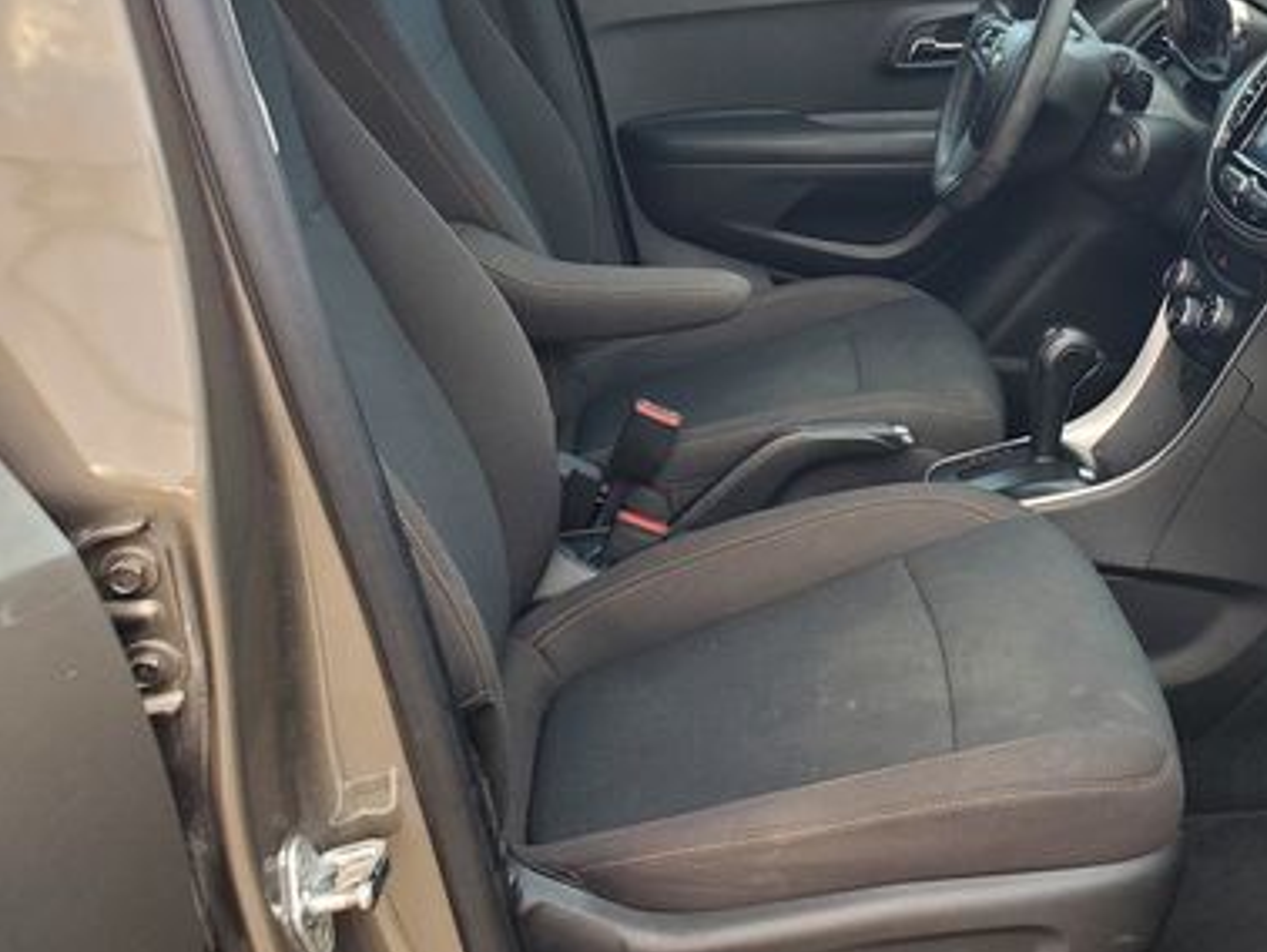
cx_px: 1016
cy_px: 308
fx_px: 1611
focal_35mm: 44
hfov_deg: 41.1
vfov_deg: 32.6
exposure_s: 1/102
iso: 160
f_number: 2.4
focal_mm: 4.3
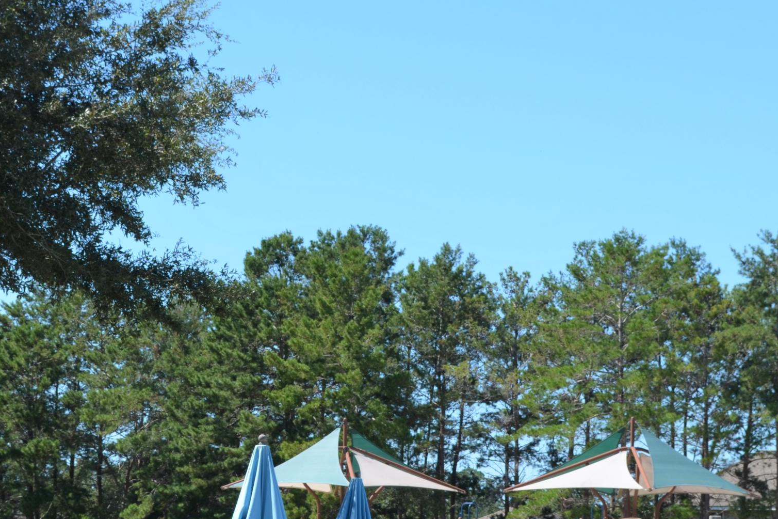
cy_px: 314
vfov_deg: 10.0
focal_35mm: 137
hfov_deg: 15.0
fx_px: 2960
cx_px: 319
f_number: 8
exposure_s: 1/250
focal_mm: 46
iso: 160
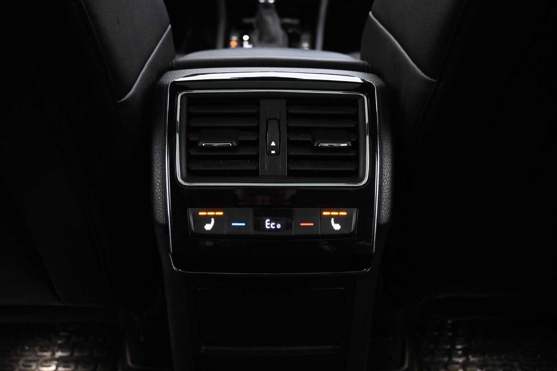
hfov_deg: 59.5
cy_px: 186
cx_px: 278
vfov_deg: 41.7
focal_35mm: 32
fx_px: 487
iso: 7200
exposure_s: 1/30
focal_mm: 21
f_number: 4
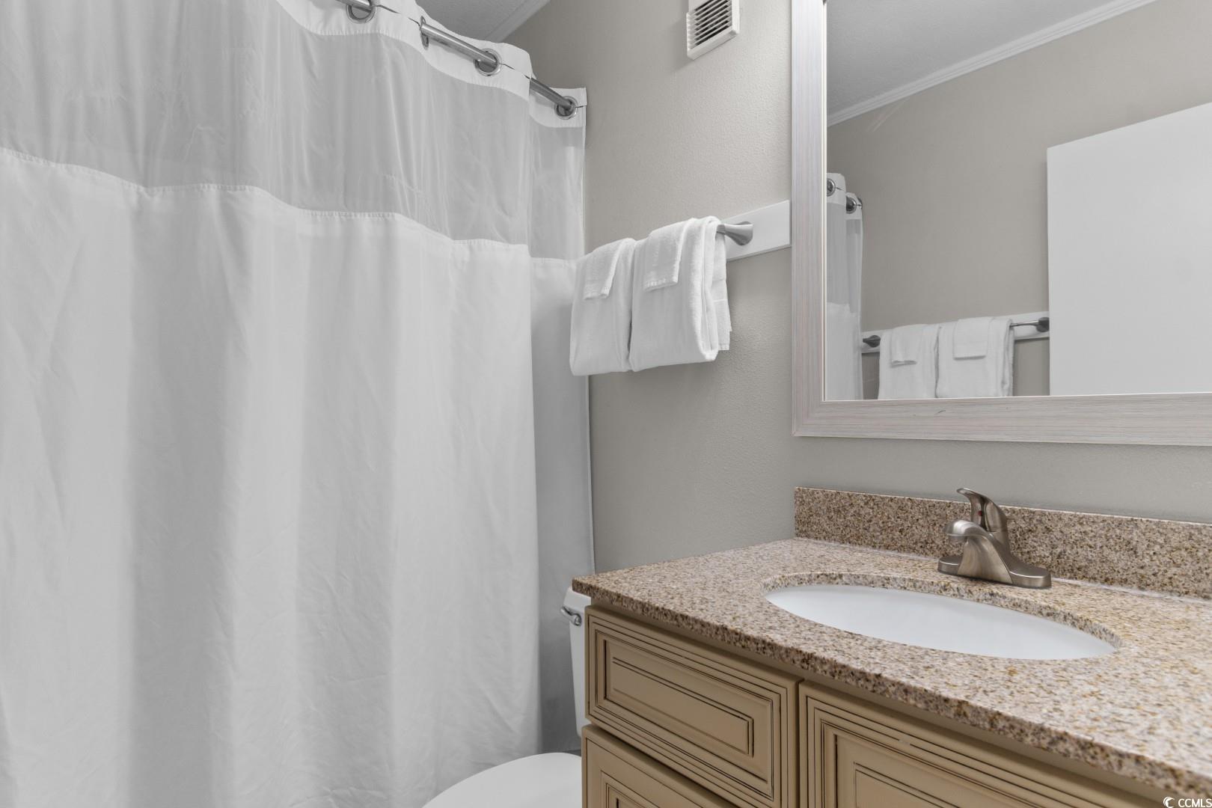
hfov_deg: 86.9
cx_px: 606
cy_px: 404
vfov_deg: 64.6
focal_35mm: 19
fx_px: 640
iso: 100
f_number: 4.8
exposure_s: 1/4
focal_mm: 13
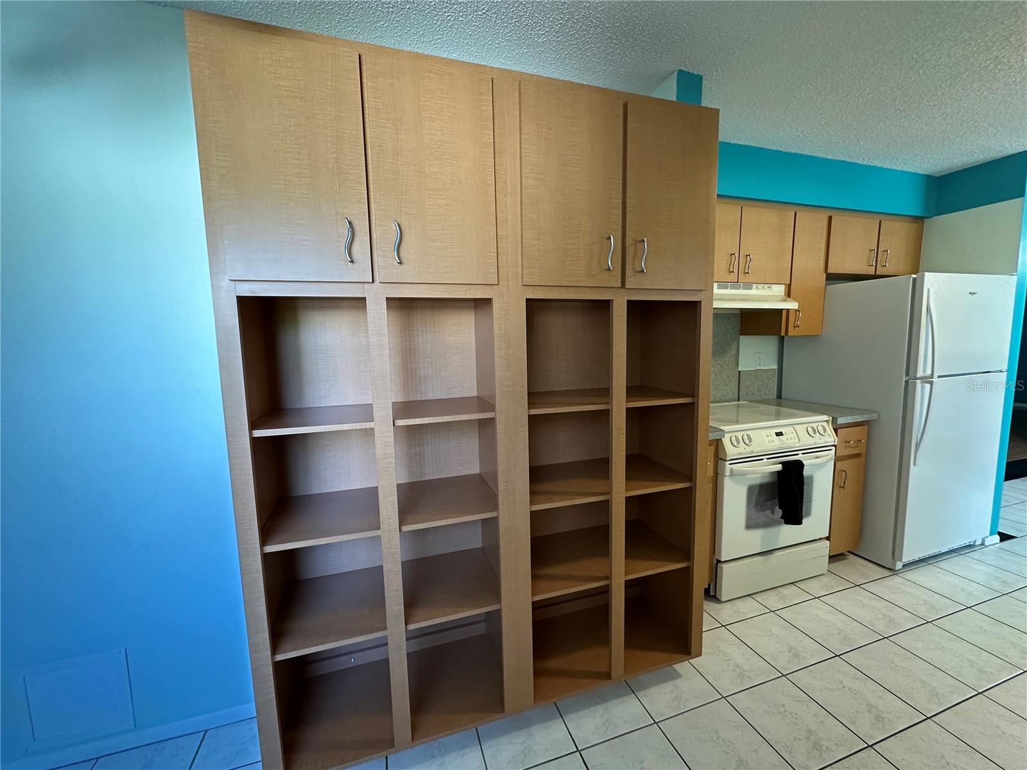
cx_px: 514
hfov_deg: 102.1
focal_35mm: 14
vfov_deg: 85.7
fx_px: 415
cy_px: 385
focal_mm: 2.22
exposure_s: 1/60
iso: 250
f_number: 2.2
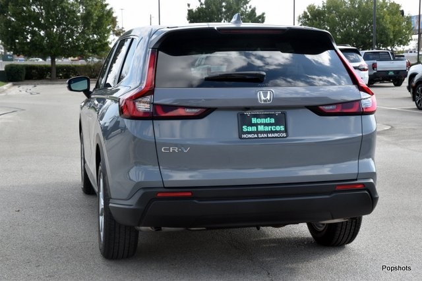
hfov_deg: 30.5
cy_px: 140
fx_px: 774
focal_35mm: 66
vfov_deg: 20.6
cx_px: 211
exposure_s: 1/250
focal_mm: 44
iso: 250
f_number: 8
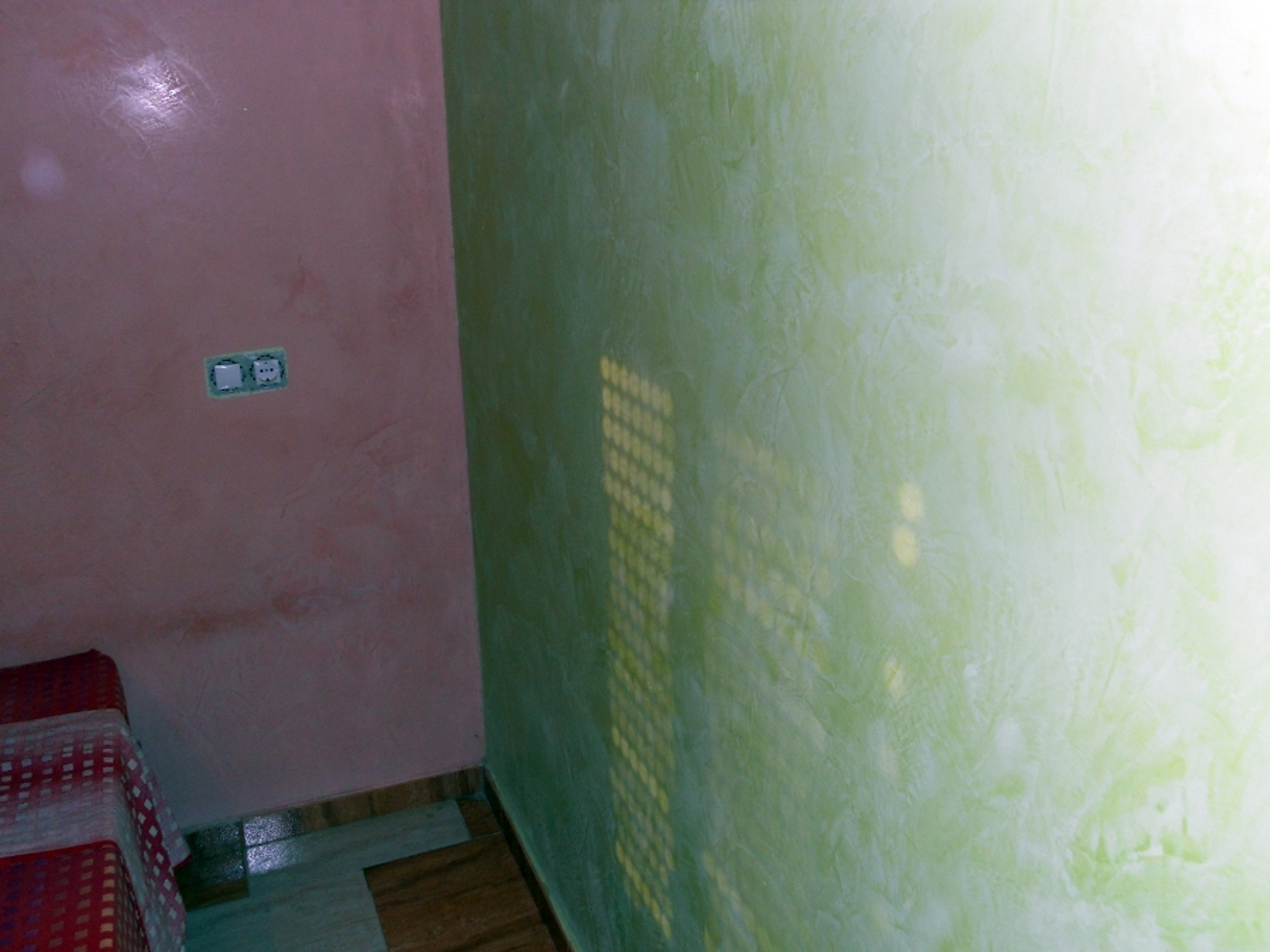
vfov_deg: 44.2
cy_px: 476
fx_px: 1174
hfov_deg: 56.8
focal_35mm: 32
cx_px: 635
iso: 80
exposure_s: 1/25
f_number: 3.5
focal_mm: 5.8
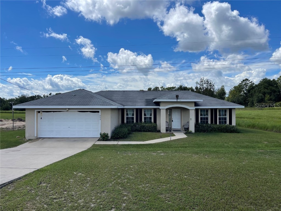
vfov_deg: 54.9
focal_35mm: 25
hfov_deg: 69.4
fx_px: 203
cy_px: 106
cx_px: 140
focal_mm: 5.1
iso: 32
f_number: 1.6
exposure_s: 1/5376
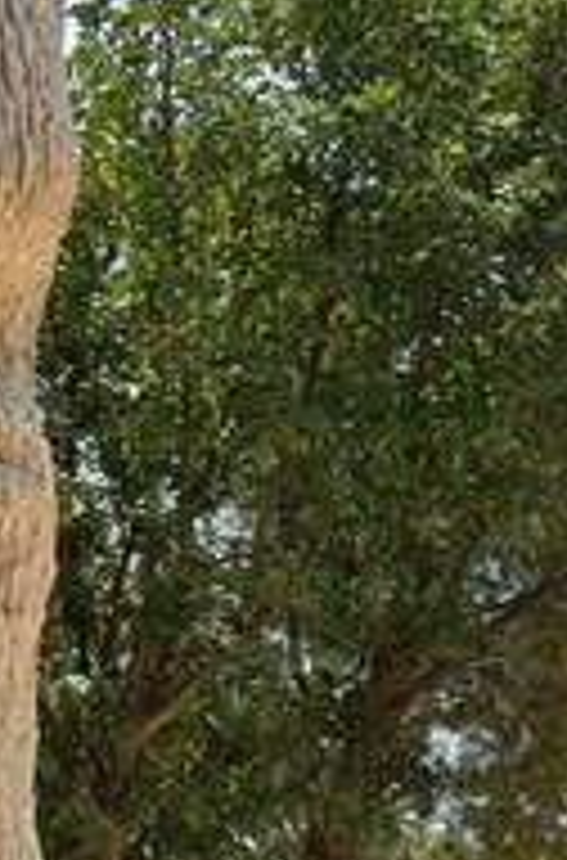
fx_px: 2618
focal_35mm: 110
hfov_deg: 11.8
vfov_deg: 18.4
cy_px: 707
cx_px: -290
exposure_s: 1/160
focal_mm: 20
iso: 125
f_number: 13
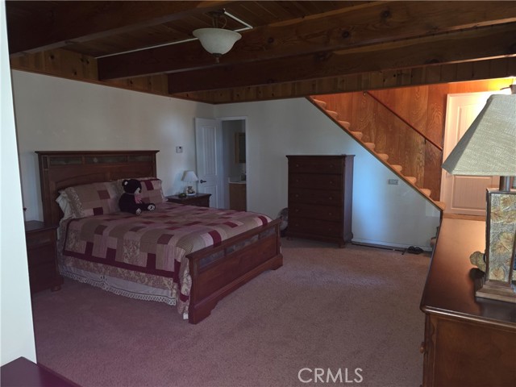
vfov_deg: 58.9
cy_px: 194
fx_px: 343
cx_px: 258
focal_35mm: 23
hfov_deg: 73.9
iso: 200
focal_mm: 6.3
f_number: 1.7
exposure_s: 1/12
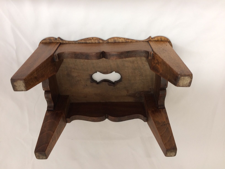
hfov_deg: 61.7
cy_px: 84
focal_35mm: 29
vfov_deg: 48.2
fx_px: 188
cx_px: 112
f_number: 2.2
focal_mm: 4.15
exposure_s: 1/33
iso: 100
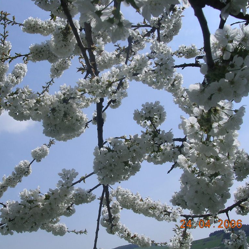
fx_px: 366
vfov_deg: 37.6
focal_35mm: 45
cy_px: 125
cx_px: 91
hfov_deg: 37.3
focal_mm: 5.8
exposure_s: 1/573
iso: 100
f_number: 5.6
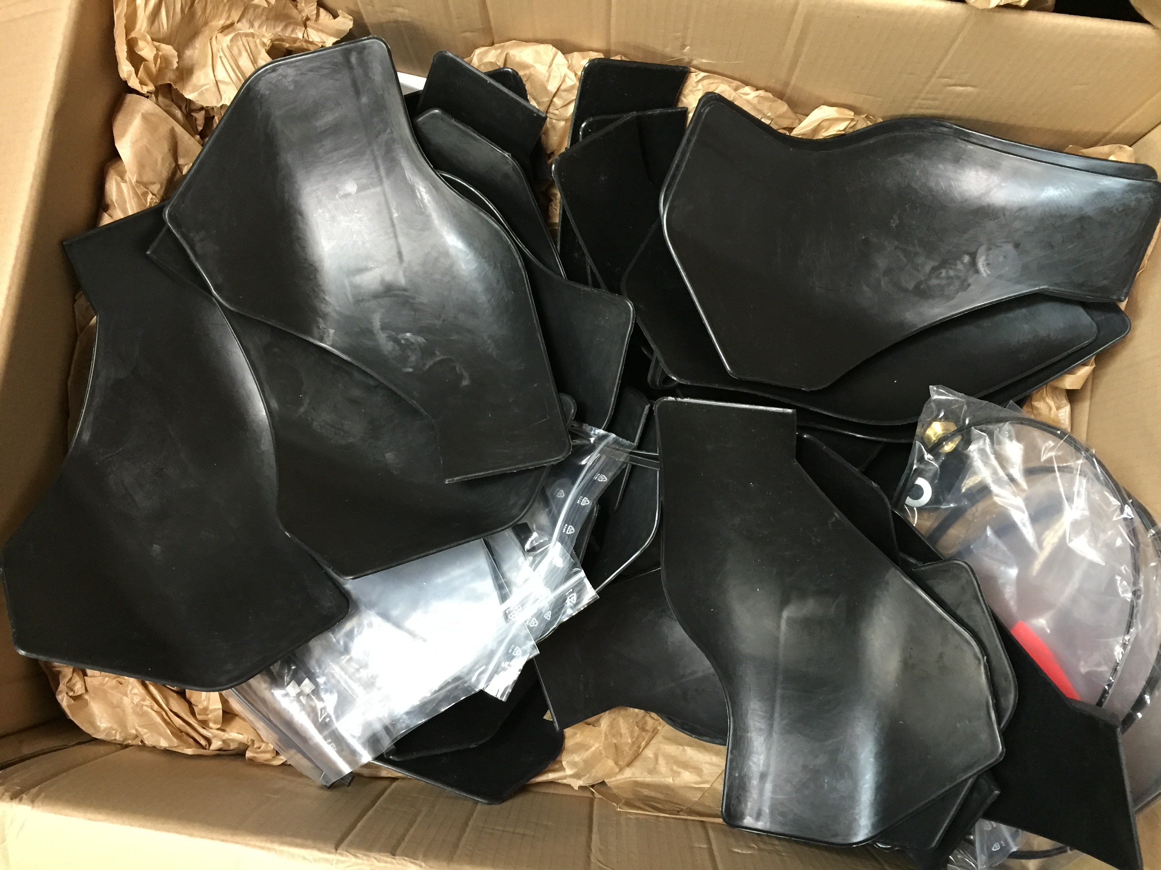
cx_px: 580
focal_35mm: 29
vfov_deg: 48.2
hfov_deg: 61.7
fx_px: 973
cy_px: 435
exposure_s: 1/24
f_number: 2.2
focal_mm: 4.15
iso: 250
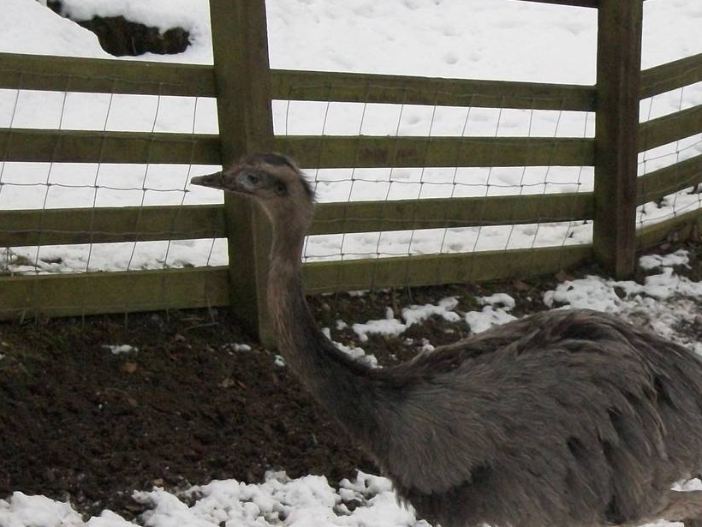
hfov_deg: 16.1
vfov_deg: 12.2
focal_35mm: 121
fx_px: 2454
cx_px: 622
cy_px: 458
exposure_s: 1/500
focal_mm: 11
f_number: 4.1
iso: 387
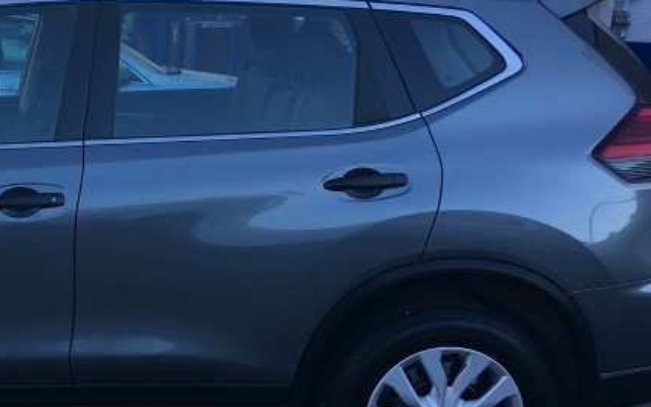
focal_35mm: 74
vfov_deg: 17.6
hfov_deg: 26.3
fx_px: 1313
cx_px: -6
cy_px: 254
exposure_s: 1/159
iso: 25
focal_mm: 4.15
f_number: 2.2
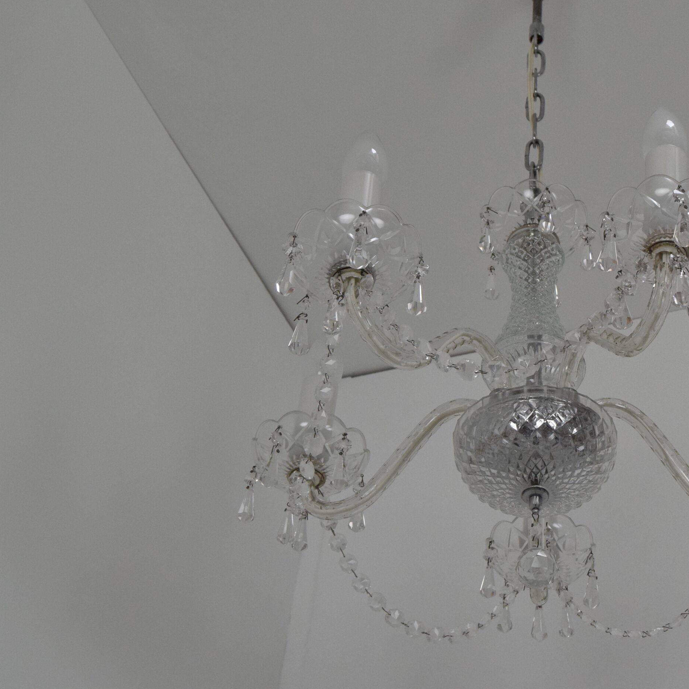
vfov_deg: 27.0
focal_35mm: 64
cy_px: 333
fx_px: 1434
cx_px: 535
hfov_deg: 26.6
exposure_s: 1/320
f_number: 9
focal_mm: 31
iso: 1600
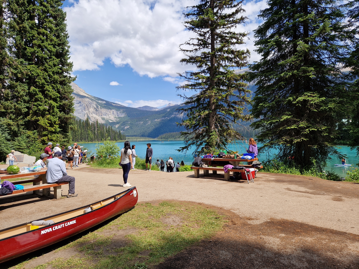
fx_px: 239
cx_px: 180
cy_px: 134
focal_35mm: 23
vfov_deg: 58.9
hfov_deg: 73.9
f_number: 1.8
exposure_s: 1/1688
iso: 50
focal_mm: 5.4
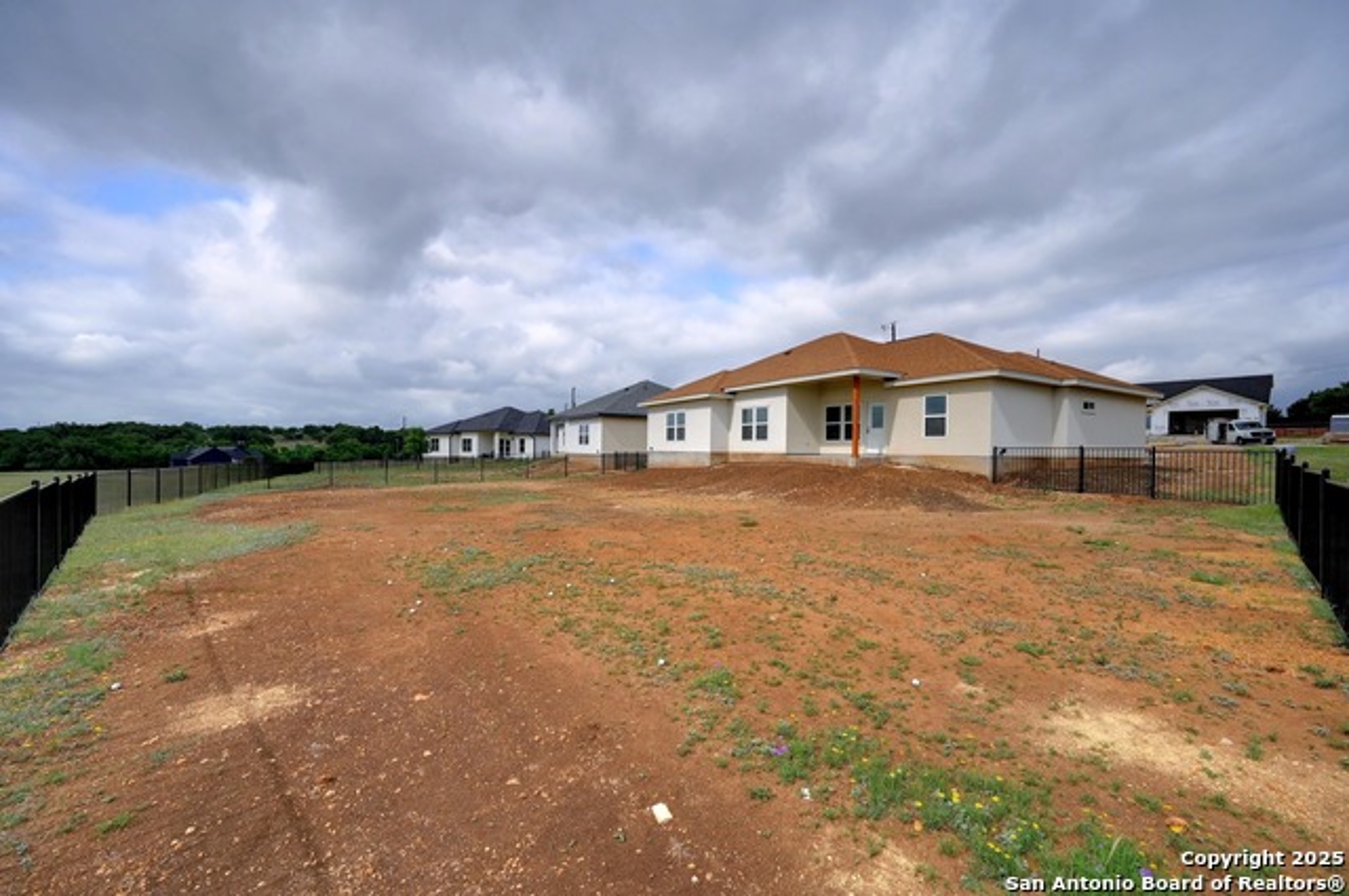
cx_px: 674
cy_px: 448
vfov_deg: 81.1
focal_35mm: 14
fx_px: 524
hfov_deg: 104.3
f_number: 6.3
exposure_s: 1/4000
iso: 2000
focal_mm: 14
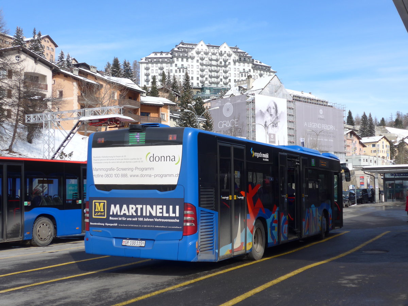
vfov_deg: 31.5
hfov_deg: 41.2
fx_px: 542
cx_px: 204
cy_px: 153
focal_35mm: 46
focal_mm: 9.5
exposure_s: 1/1600
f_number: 3
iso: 80
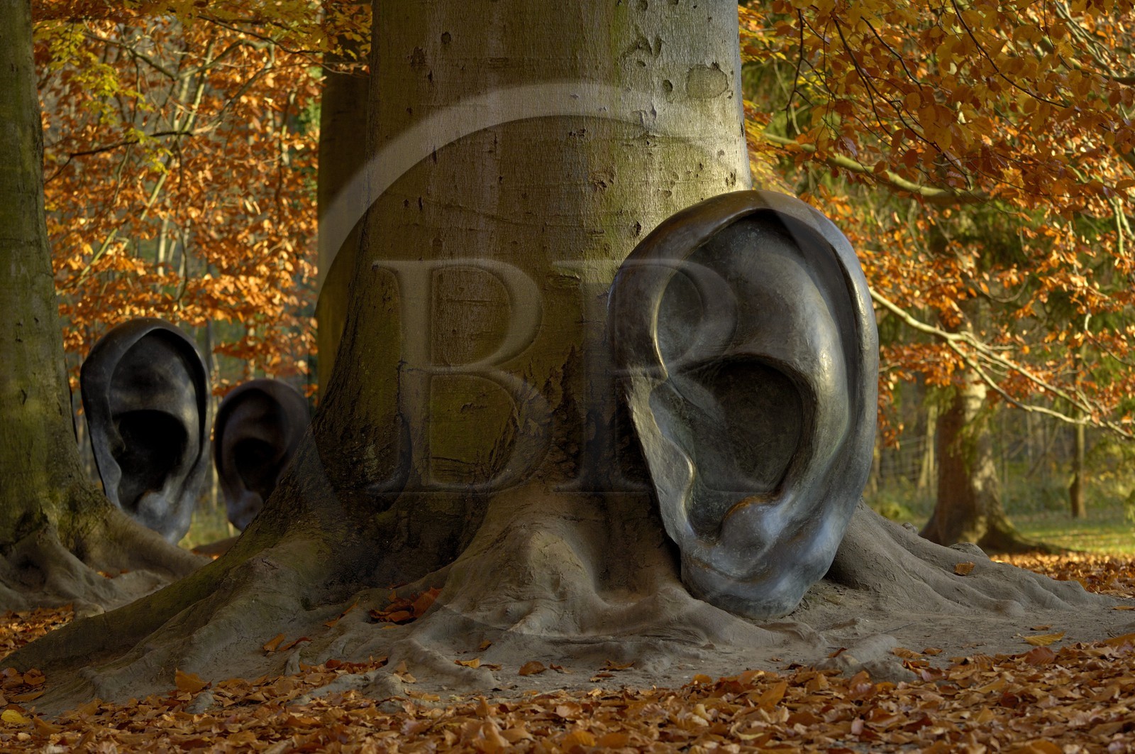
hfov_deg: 17.5
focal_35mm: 117
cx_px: 568
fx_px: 3684
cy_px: 377
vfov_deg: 11.7
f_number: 4.5
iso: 100
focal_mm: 78
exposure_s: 1/60
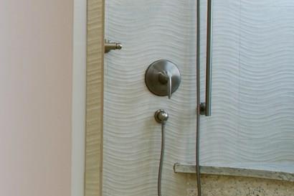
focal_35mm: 180
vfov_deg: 7.6
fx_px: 1469
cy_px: 69
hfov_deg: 10.8
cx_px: -195
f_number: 8
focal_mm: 24
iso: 100
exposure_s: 1/4
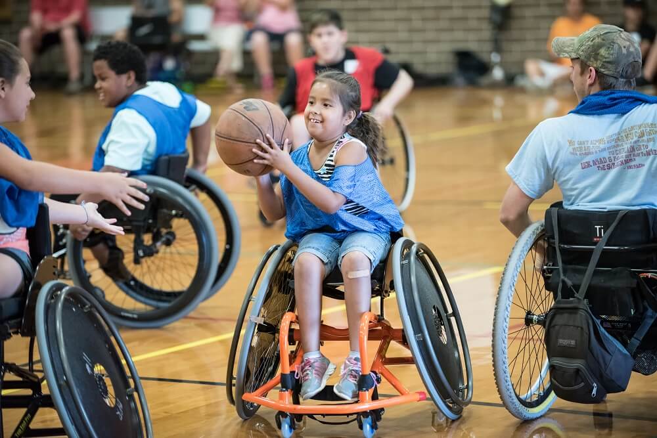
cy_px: 219
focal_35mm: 140
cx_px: 328
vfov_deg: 9.8
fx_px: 2555
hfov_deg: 14.7
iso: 8000
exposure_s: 1/500
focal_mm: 140
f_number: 2.8
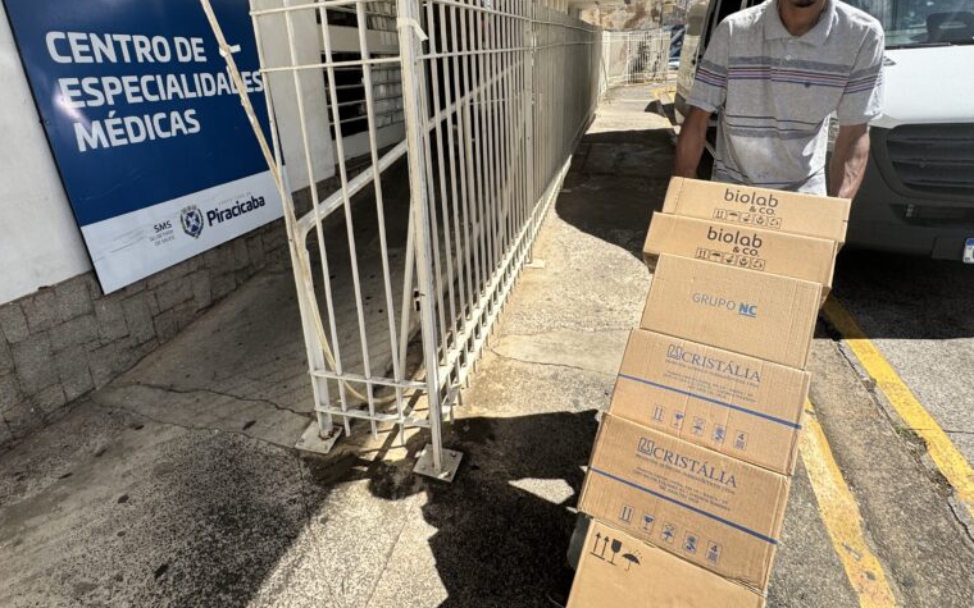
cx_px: 460
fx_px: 531
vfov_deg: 59.4
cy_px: 260
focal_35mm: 20
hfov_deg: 85.0
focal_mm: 2.22
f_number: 2.2
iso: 40
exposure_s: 1/1048
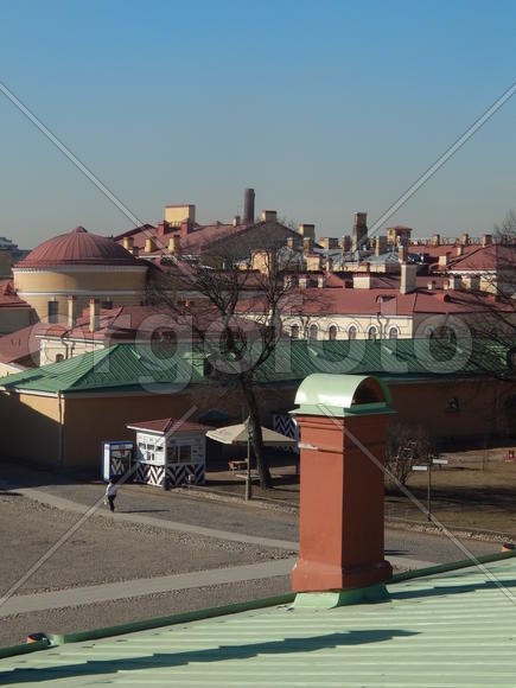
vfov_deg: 25.7
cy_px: 344
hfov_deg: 19.4
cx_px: 258
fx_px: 1511
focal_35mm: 76
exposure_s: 1/1250
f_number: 4.2
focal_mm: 13.5
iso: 125
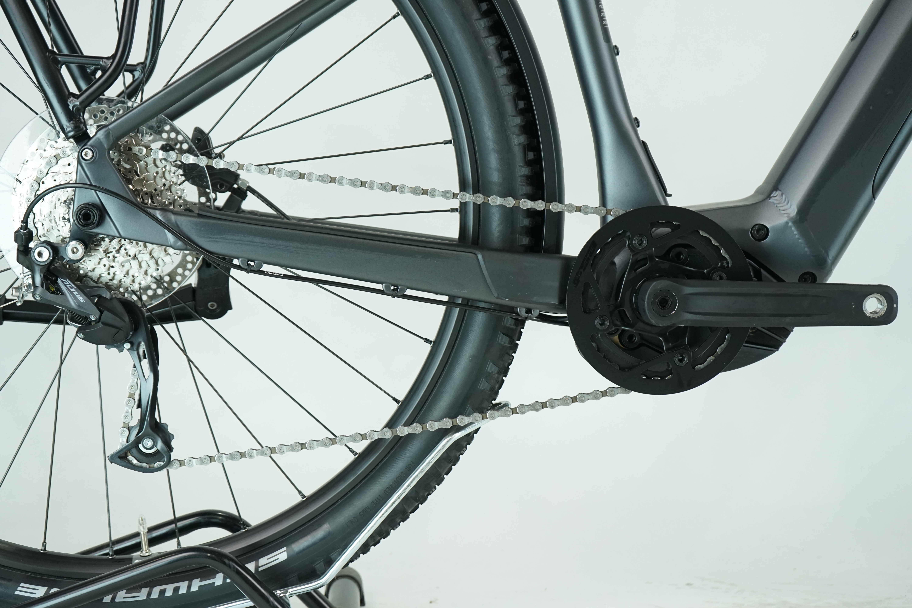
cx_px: 456
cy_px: 304
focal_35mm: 62
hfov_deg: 32.4
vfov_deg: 21.9
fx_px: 1571
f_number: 5.6
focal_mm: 62
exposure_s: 1/200
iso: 1600
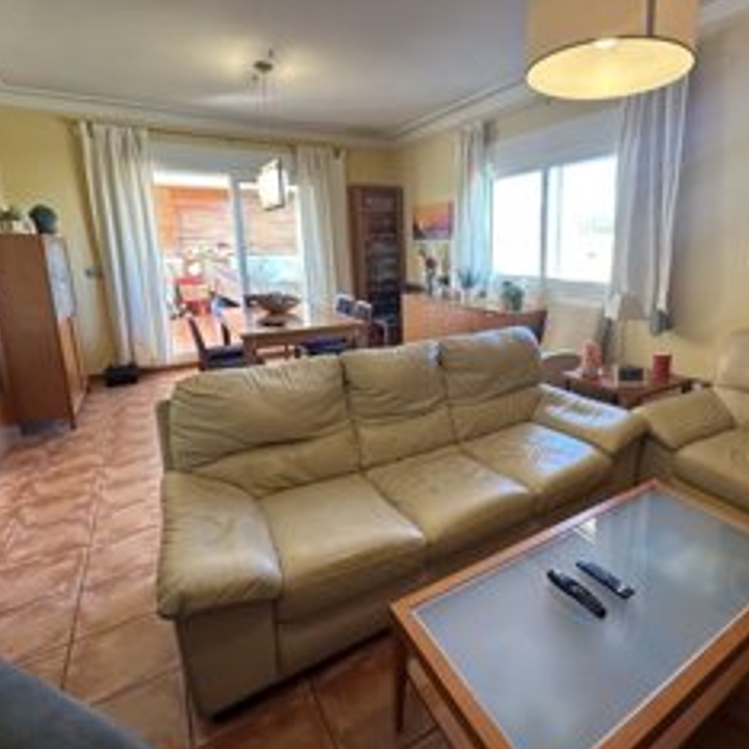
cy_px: 339
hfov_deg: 76.5
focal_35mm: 19
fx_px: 465
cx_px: 461
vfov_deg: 77.5
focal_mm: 2.22
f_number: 2.2
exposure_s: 1/72
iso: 320
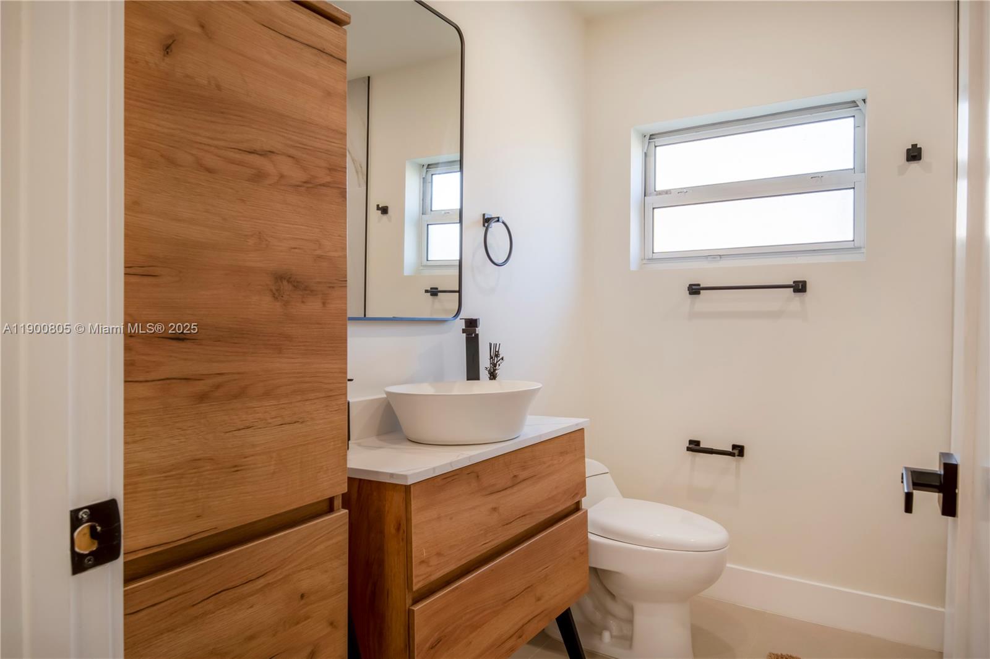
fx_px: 577
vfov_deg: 59.5
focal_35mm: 21
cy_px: 330
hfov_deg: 81.2
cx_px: 495
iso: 100
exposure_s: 1/100
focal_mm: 14
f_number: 7.1
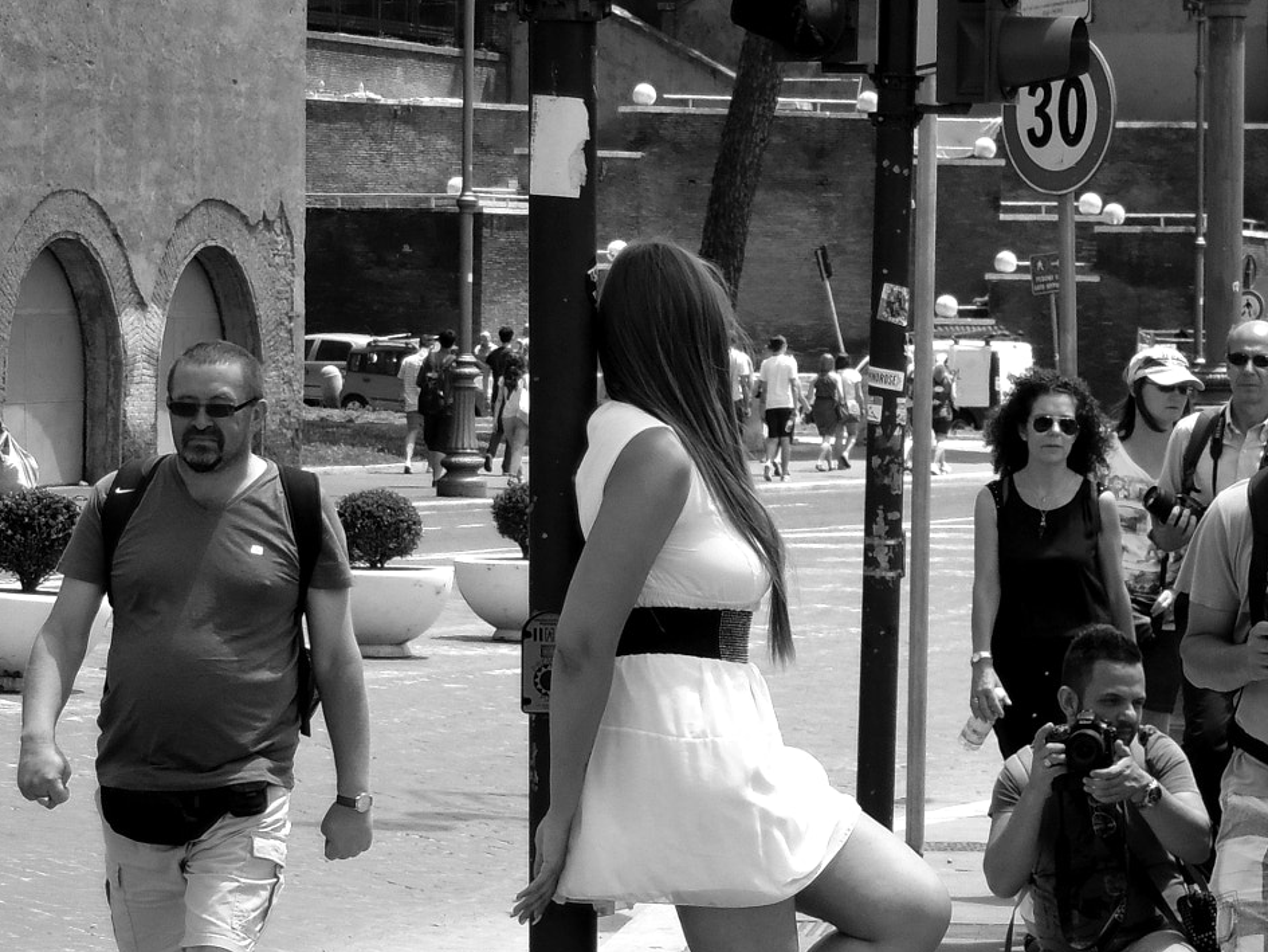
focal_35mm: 195
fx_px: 7144
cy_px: 635
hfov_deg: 10.1
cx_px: 1107
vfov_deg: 7.6
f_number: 4.1
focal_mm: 16
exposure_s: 1/320
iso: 100
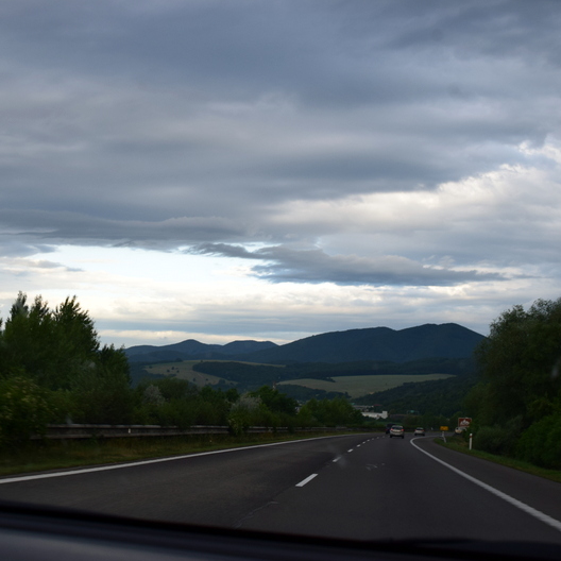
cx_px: 144
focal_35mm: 68
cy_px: 282
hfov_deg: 25.2
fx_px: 1240
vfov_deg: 25.5
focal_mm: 35
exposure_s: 1/125
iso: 400
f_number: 9
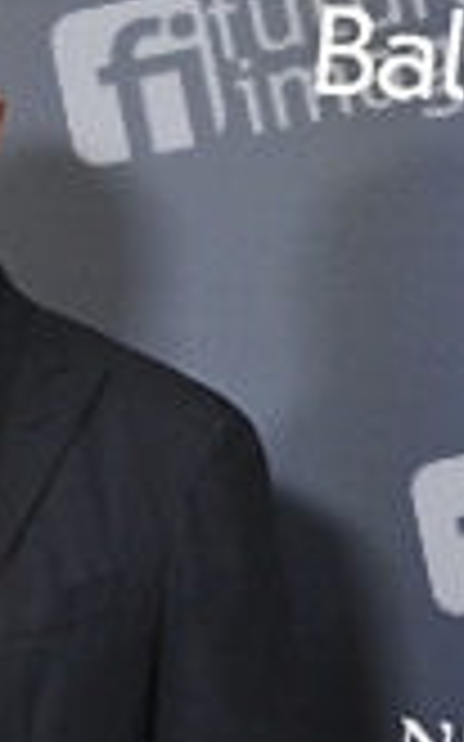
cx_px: -126
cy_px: 733
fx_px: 1944
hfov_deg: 13.2
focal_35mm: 96
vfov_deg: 21.0
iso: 2500
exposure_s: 1/320
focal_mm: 39
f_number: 5.6
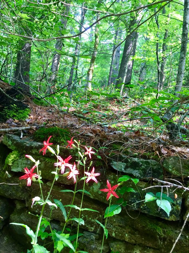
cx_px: 94
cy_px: 126
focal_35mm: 29
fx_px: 211
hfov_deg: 48.2
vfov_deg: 61.7
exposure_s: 1/30
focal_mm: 4.15
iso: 50
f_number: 2.2
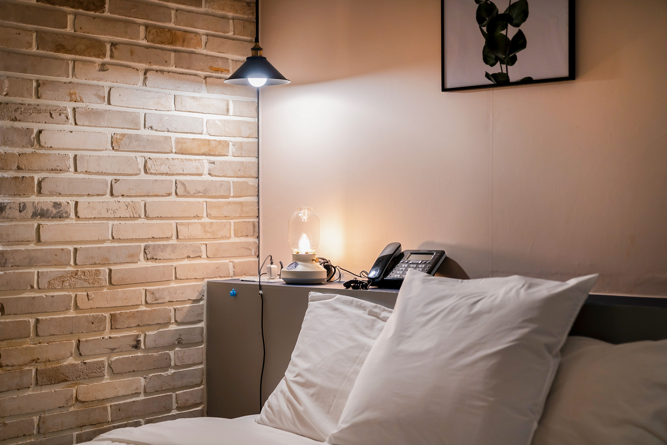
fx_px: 1019
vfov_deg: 24.6
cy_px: 222
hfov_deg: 36.2
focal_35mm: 55
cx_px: 334
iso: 320
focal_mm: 55
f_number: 2.8
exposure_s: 1/100
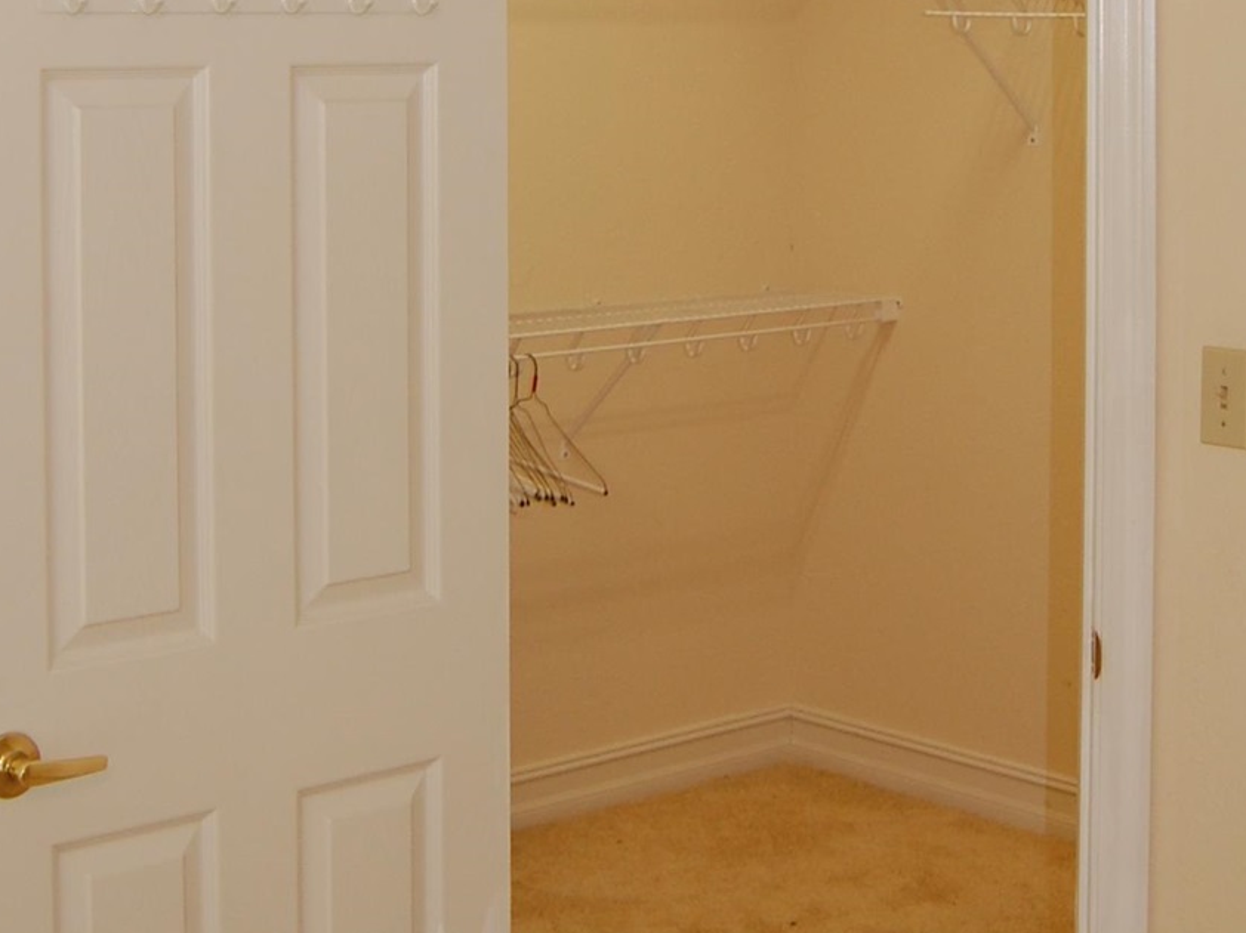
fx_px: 2555
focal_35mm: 71
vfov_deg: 20.3
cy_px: 92
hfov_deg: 27.4
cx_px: 696
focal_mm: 18
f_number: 3.5
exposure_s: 1/60
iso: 400
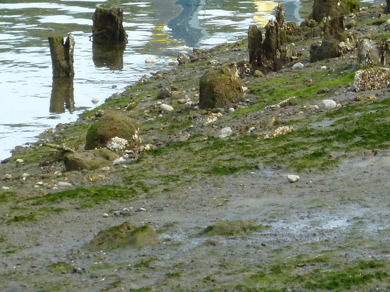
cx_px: 283
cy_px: 83
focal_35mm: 478
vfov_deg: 3.1
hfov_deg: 4.1
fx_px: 5386
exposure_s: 1/125
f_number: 5.9
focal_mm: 36
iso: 200
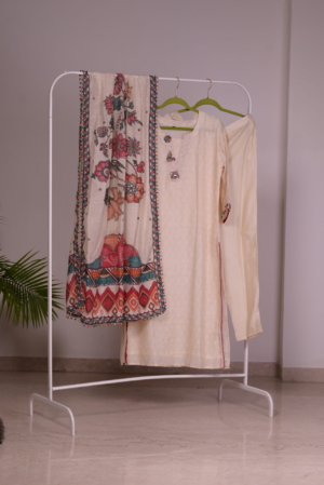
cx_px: 162
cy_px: 242
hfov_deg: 16.1
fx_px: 1146
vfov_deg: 23.9
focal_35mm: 85
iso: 320
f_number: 5
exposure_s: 1/100
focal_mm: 85
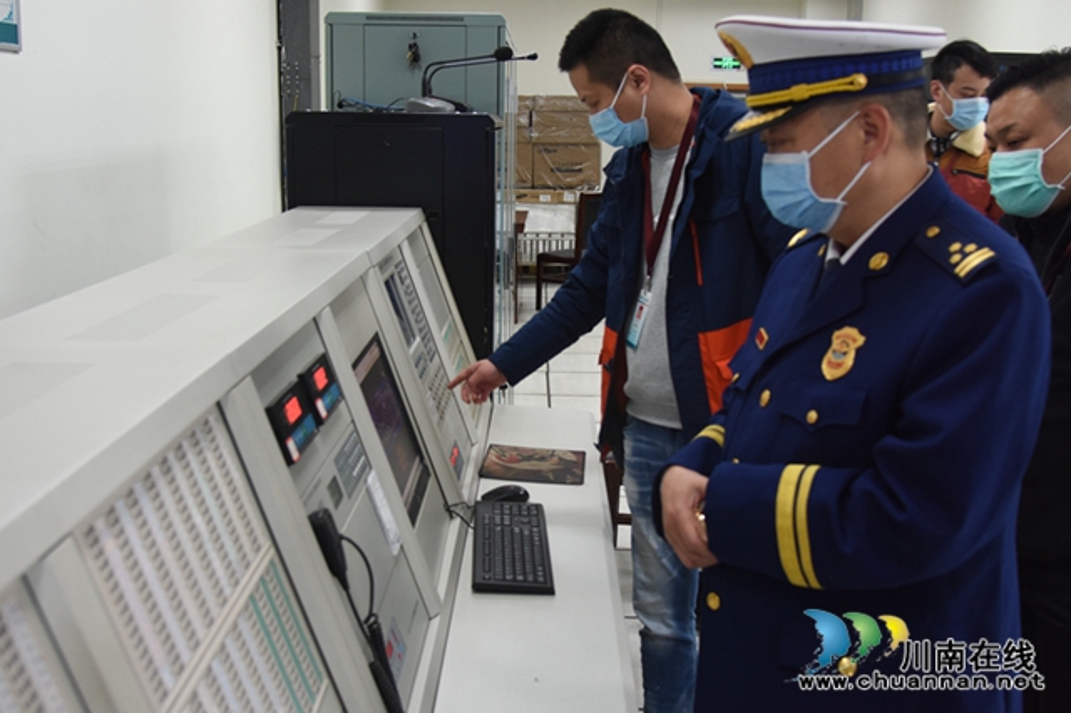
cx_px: 536
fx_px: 1070
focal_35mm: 36
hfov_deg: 53.2
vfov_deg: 36.8
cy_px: 356
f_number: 4
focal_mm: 24
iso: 1000
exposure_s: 1/40
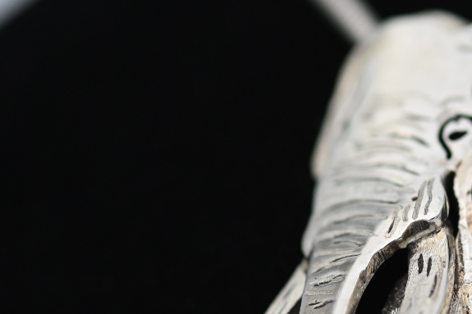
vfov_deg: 4.6
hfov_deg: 6.9
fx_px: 3880
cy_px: 348
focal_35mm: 296
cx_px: 526
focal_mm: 105
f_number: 5
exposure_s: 1/2000
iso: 1600
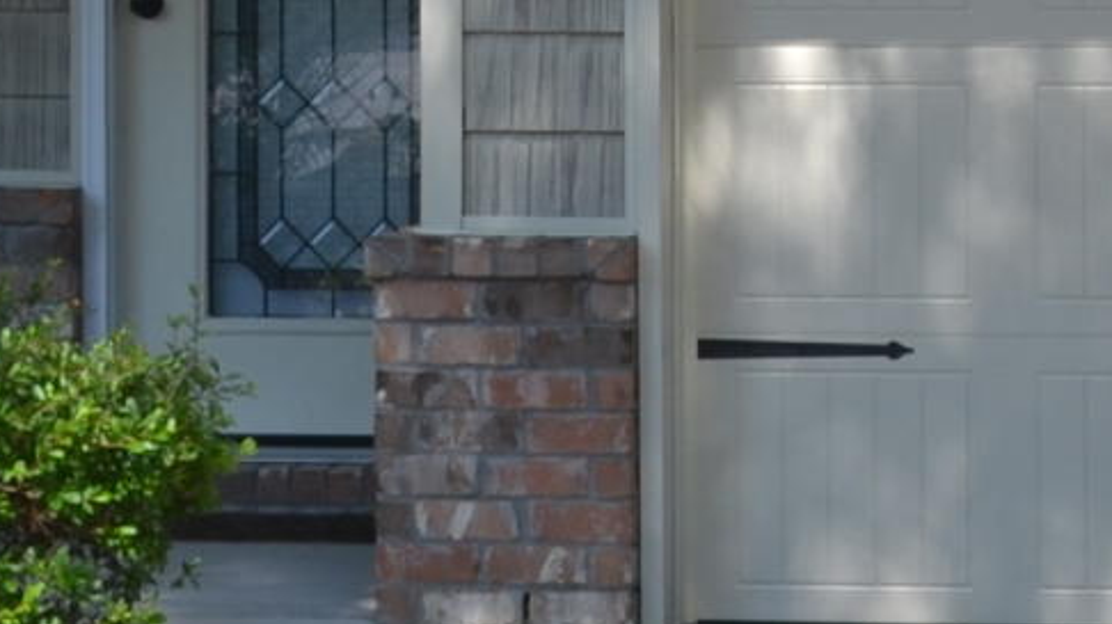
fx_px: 6868
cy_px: -386
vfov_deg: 5.2
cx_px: 945
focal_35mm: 233
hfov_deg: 9.2
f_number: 6.3
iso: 100
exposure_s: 1/160
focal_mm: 24
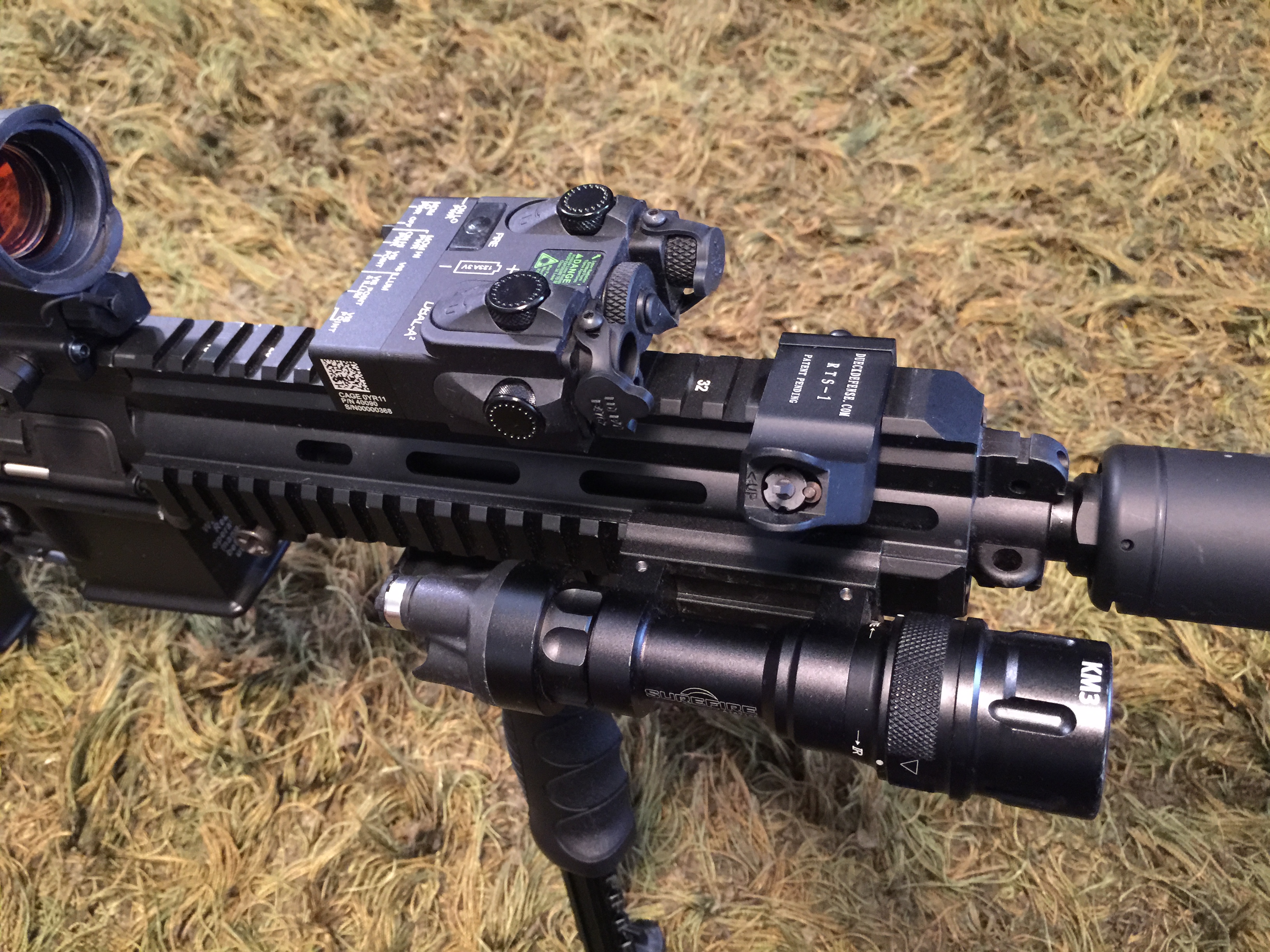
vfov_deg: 48.2
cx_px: 635
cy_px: 476
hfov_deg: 61.7
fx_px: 1064
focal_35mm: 29
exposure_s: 1/4
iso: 125
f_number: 2.2
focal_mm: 4.15
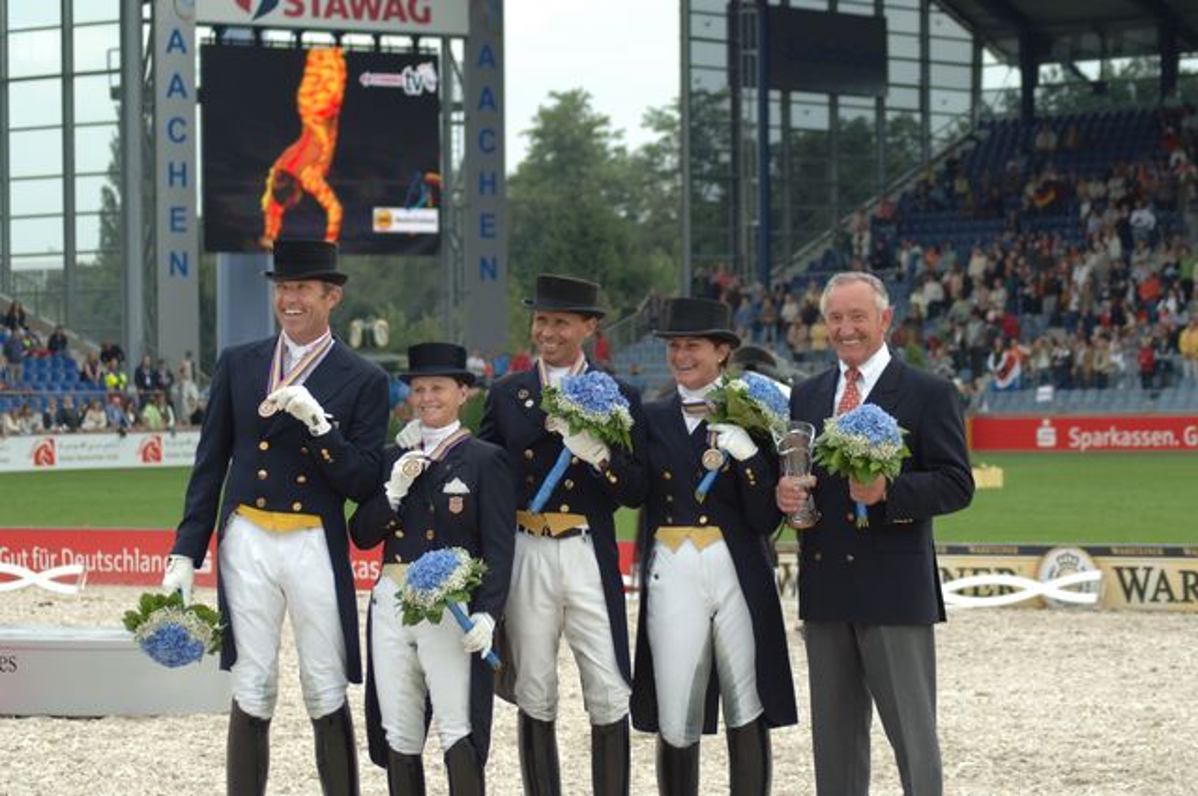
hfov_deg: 15.2
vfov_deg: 10.1
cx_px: 599
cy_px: 398
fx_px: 4487
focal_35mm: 135
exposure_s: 1/250
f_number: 5.6
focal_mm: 90
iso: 200
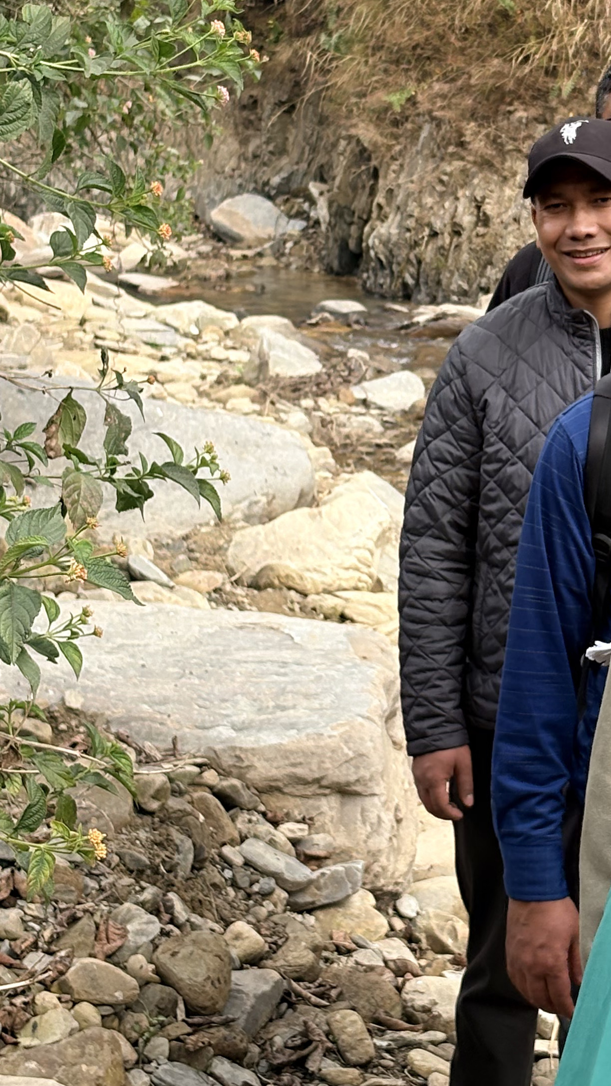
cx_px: 699
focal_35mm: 105
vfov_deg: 20.2
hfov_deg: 11.4
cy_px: 287
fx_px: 3023
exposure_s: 1/441
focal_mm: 5.96
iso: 40
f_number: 1.6
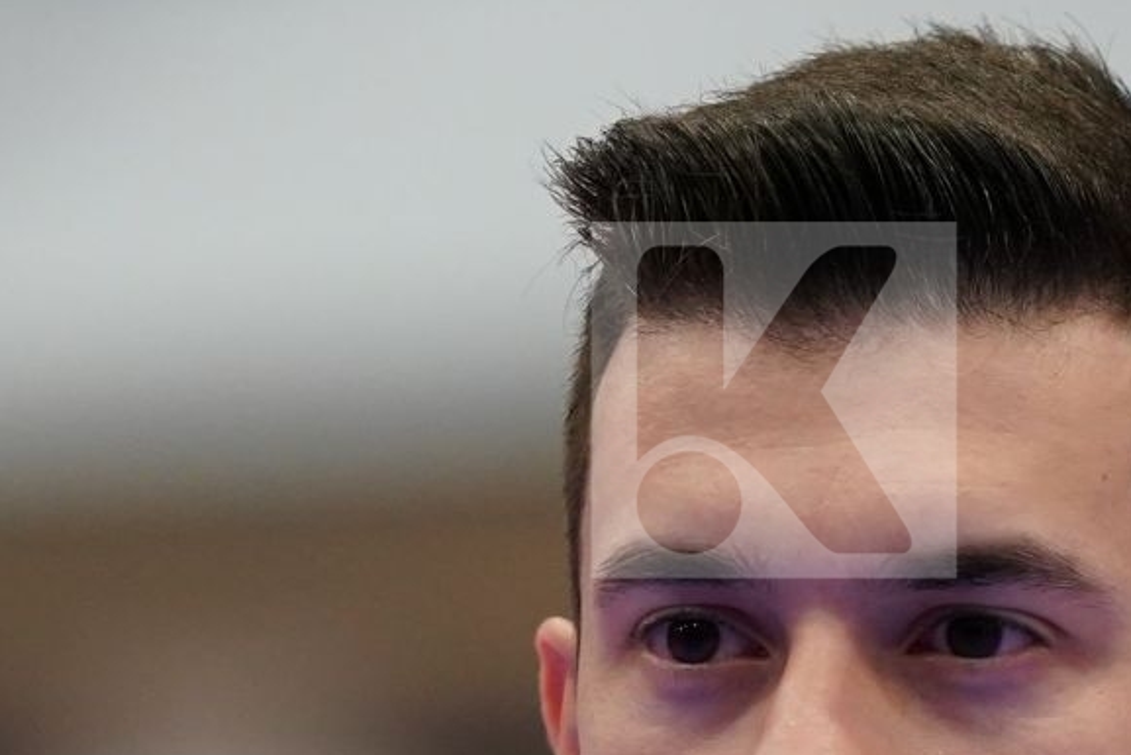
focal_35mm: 1871
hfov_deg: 1.1
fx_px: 58792
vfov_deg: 0.7
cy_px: 1094
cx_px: 774
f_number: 2.8
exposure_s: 1/500
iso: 1600
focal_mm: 400
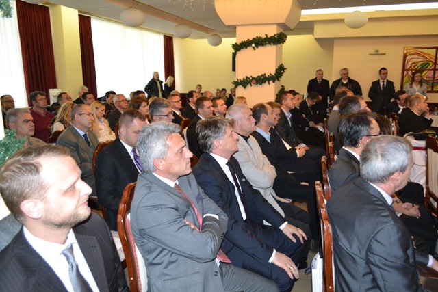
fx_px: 329
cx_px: 219
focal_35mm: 27
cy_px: 146
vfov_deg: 48.0
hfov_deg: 67.4
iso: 3200
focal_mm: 18
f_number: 3.5
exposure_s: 1/60
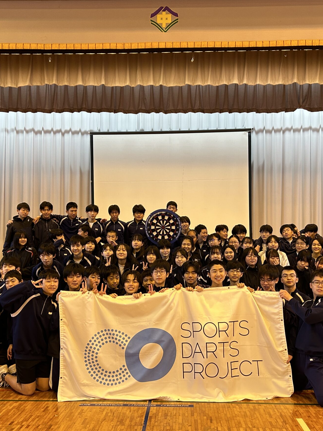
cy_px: 232
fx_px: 473
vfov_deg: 48.9
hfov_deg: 37.7
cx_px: 171
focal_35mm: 38
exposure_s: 1/50
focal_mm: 5.7
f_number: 1.5
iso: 125
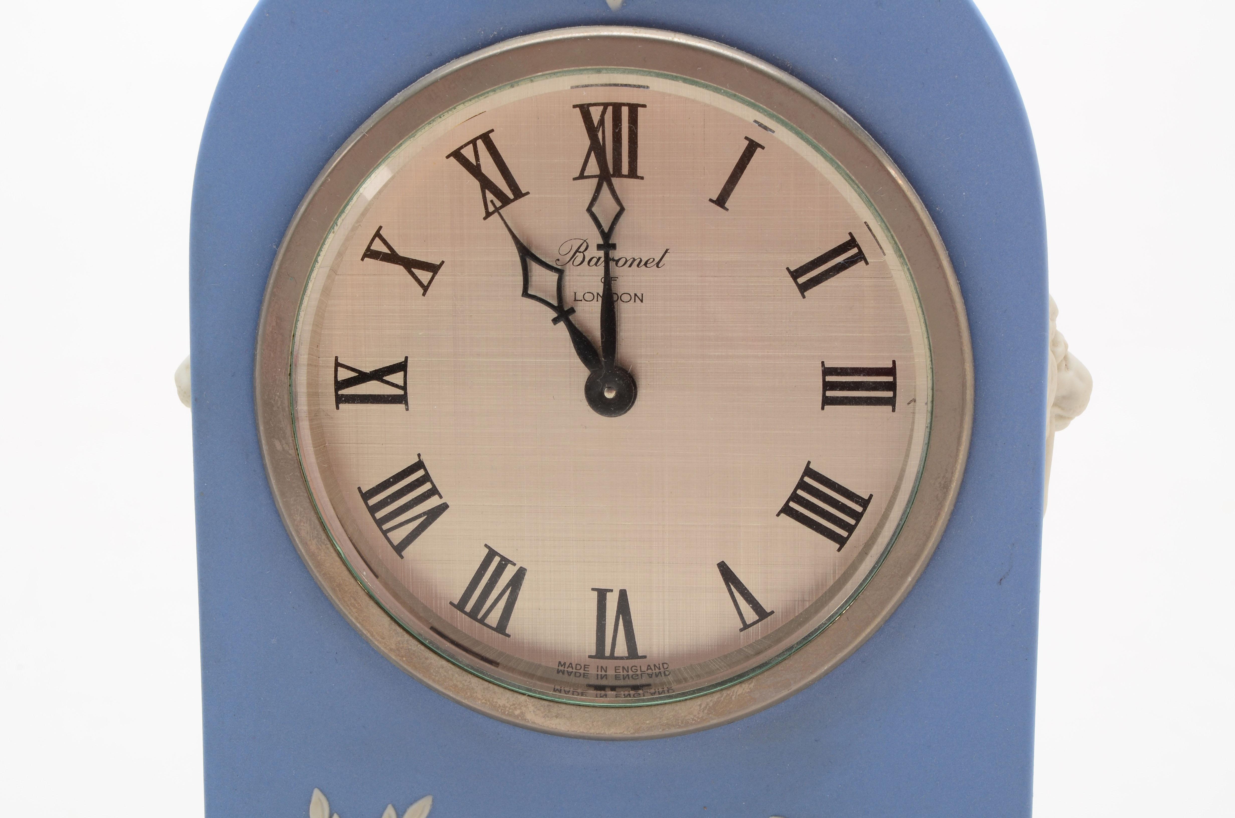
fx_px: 2824
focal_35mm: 82
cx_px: 618
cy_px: 409
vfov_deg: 16.5
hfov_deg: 24.7
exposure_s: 1/160
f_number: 20
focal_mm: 55
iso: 100
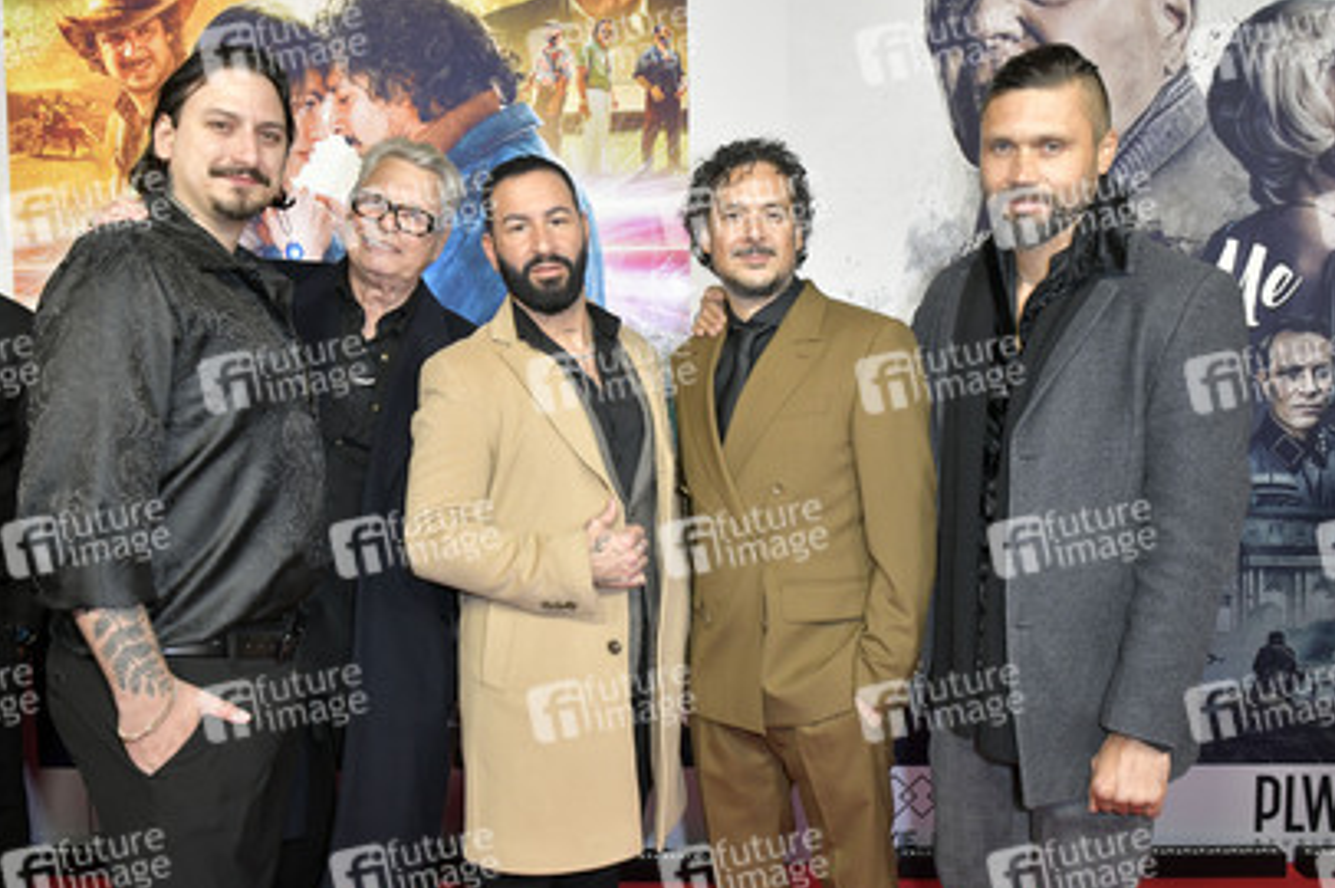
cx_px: 656
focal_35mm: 30
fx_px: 1112
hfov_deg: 62.0
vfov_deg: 43.5
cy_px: 457
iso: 1600
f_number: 7.1
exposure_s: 1/250
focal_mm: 27
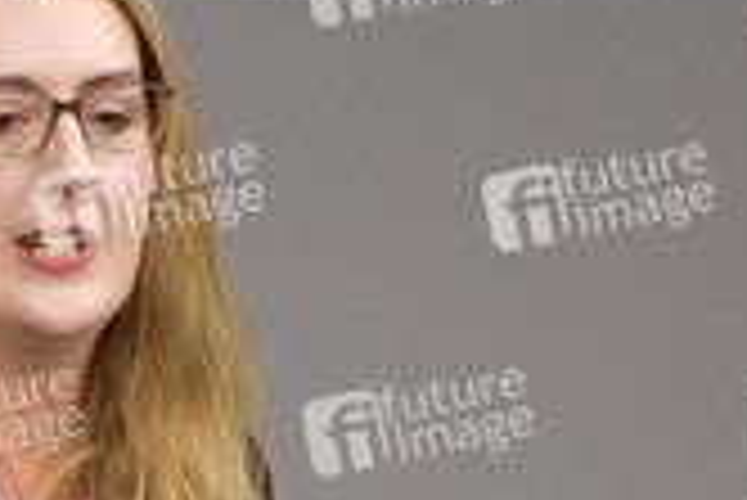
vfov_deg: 1.1
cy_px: 536
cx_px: 29
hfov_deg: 1.7
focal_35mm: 1247
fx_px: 25897
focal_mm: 460
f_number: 5.6
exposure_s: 1/400
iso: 12800
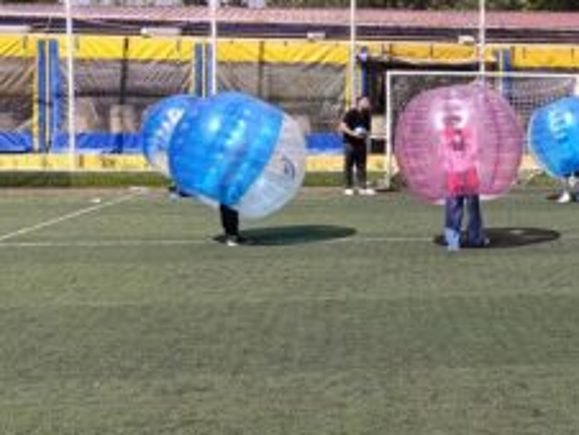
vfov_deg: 26.9
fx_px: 904
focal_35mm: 54
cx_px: 575
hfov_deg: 32.7
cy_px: 143
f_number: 1.6
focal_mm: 6.14
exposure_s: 1/526
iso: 50
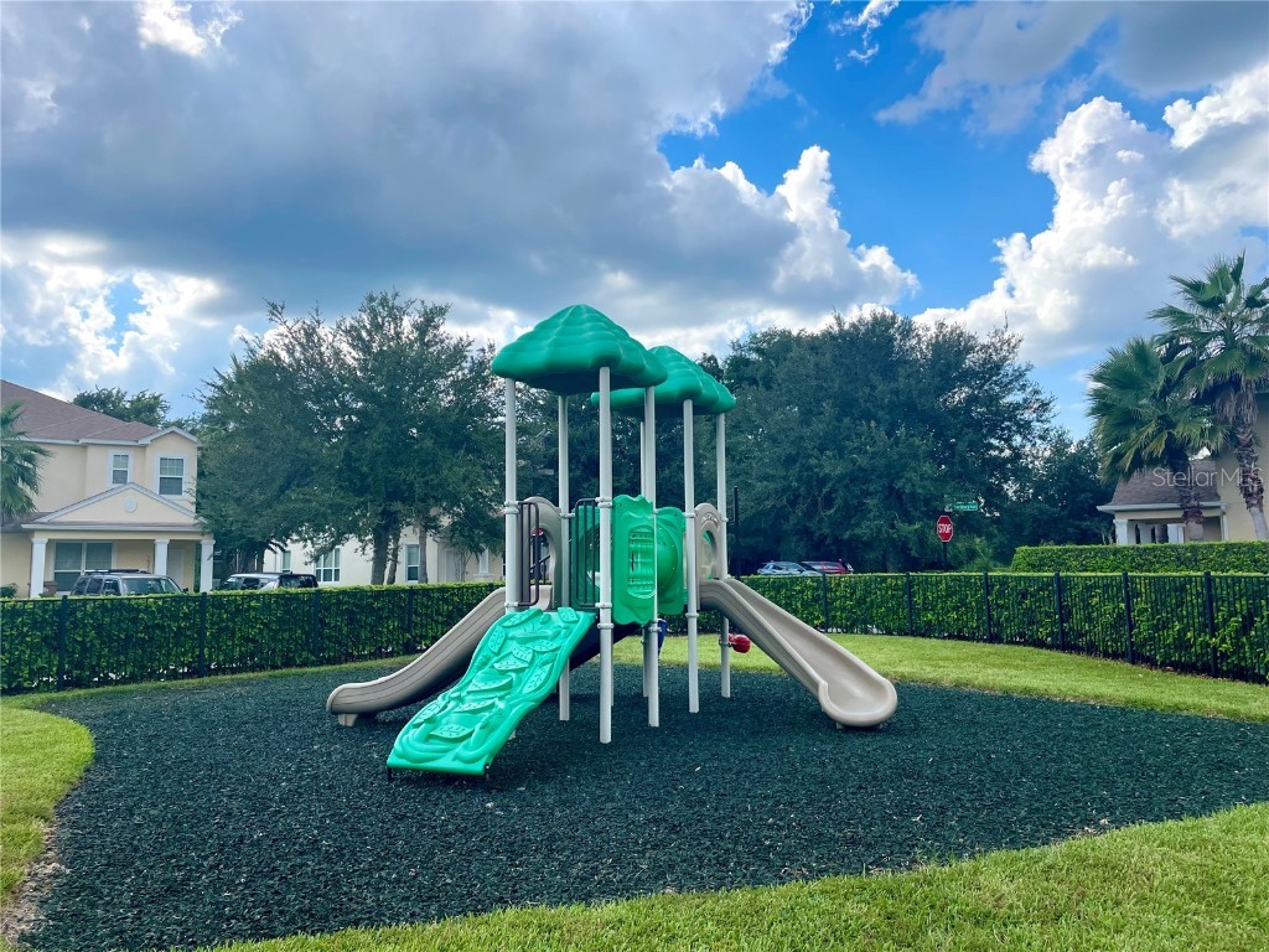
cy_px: 476
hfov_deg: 67.3
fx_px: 953
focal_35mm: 26
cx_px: 634
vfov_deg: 53.1
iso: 32
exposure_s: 1/3205
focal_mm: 4.2
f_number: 1.6
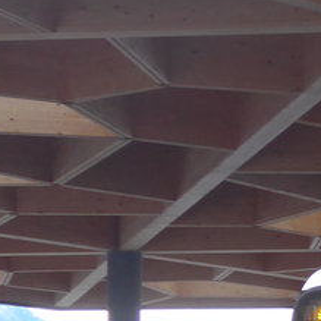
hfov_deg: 6.9
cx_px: 793
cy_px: 441
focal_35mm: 237
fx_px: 2486
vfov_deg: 7.3
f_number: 3.2
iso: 250
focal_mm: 10.1
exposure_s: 1/60
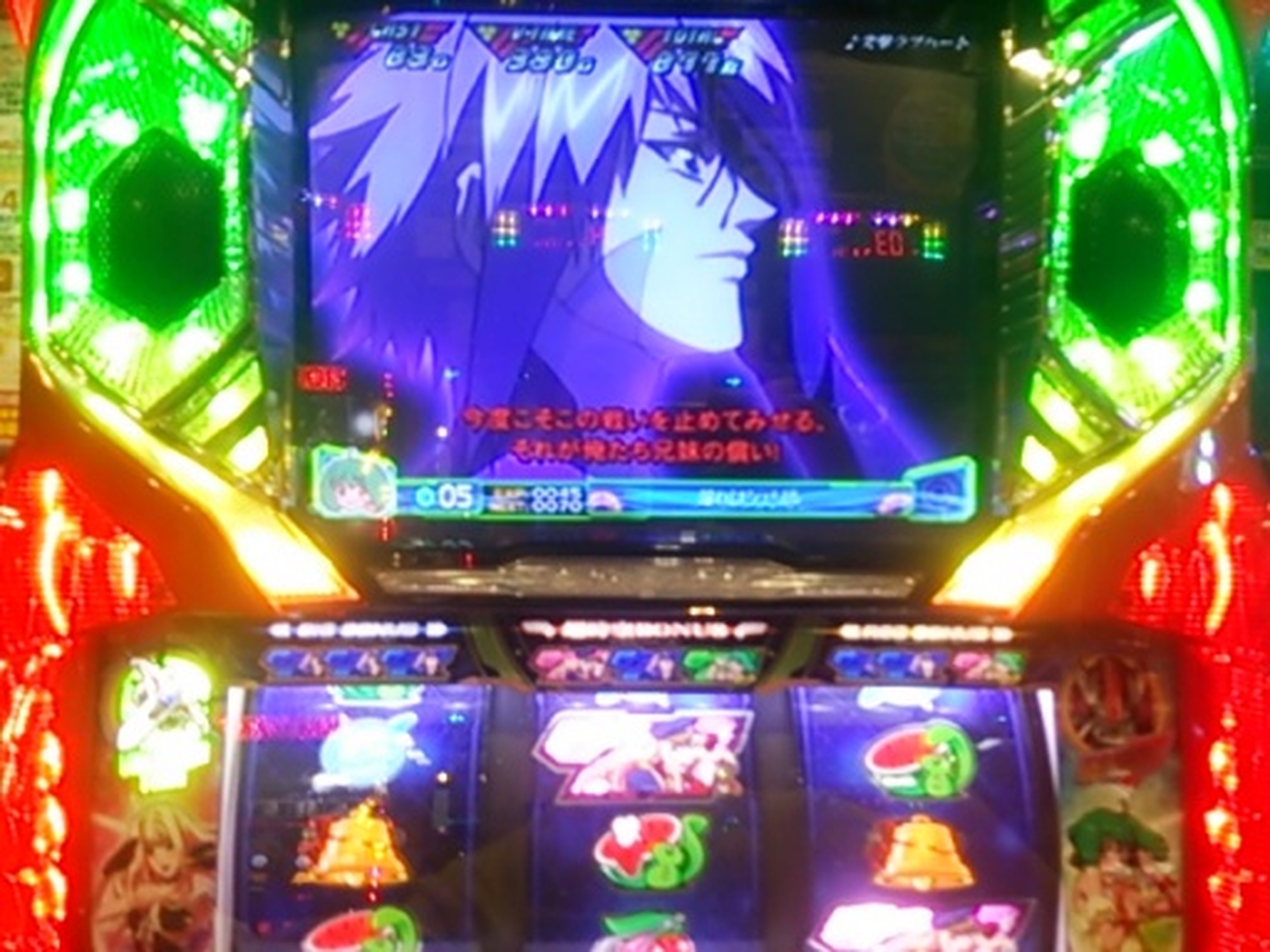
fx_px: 1101
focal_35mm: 30
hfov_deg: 60.0
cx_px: 635
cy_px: 476
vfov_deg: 46.8
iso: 100
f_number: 1.94
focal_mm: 4.06
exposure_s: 1/44
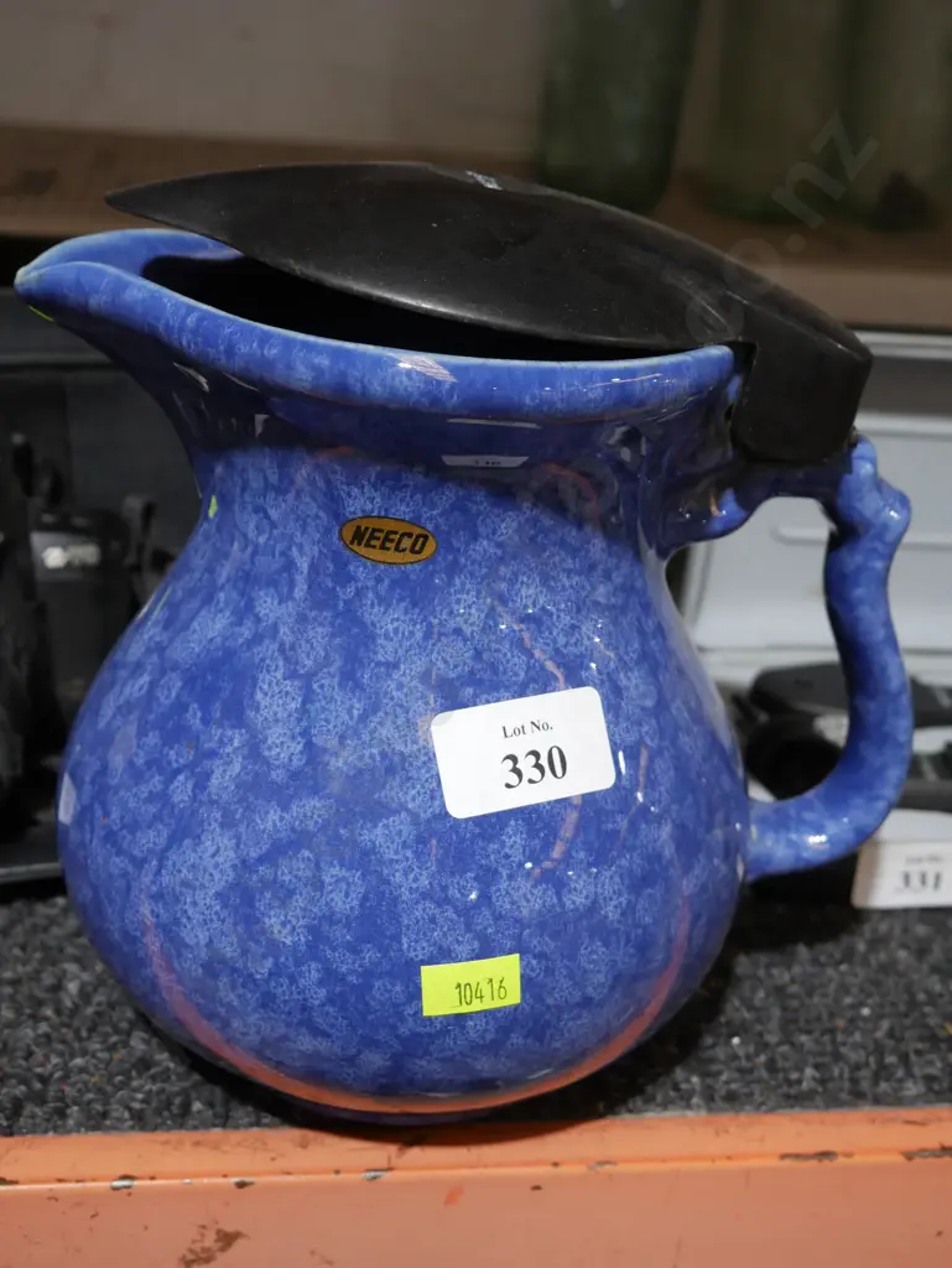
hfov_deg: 32.9
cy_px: 634
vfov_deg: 42.9
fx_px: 1612
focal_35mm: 44
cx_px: 476
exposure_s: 1/60
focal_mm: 22
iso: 640
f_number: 4.7
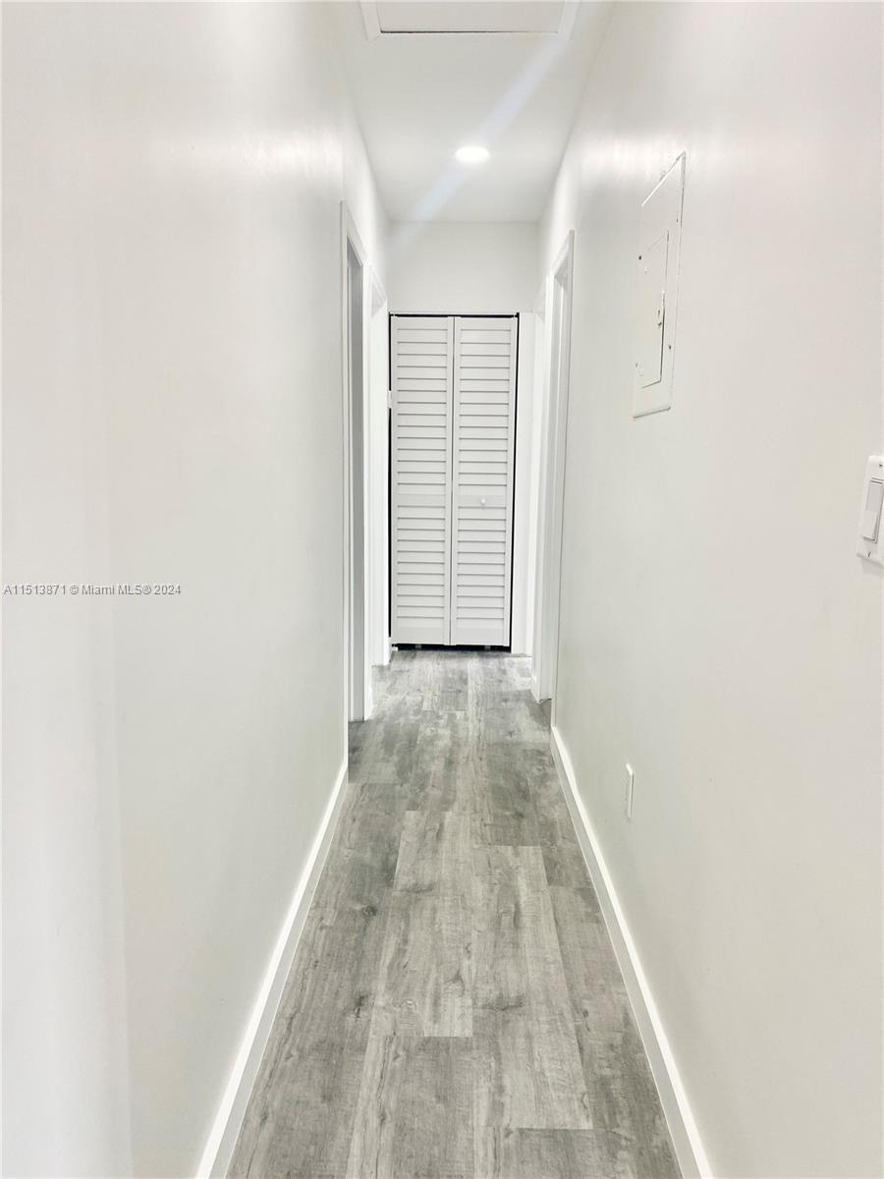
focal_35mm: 26
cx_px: 442
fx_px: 885
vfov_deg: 67.3
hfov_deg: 53.1
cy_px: 590
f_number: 1.8
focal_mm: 4.25
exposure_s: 1/122
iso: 80
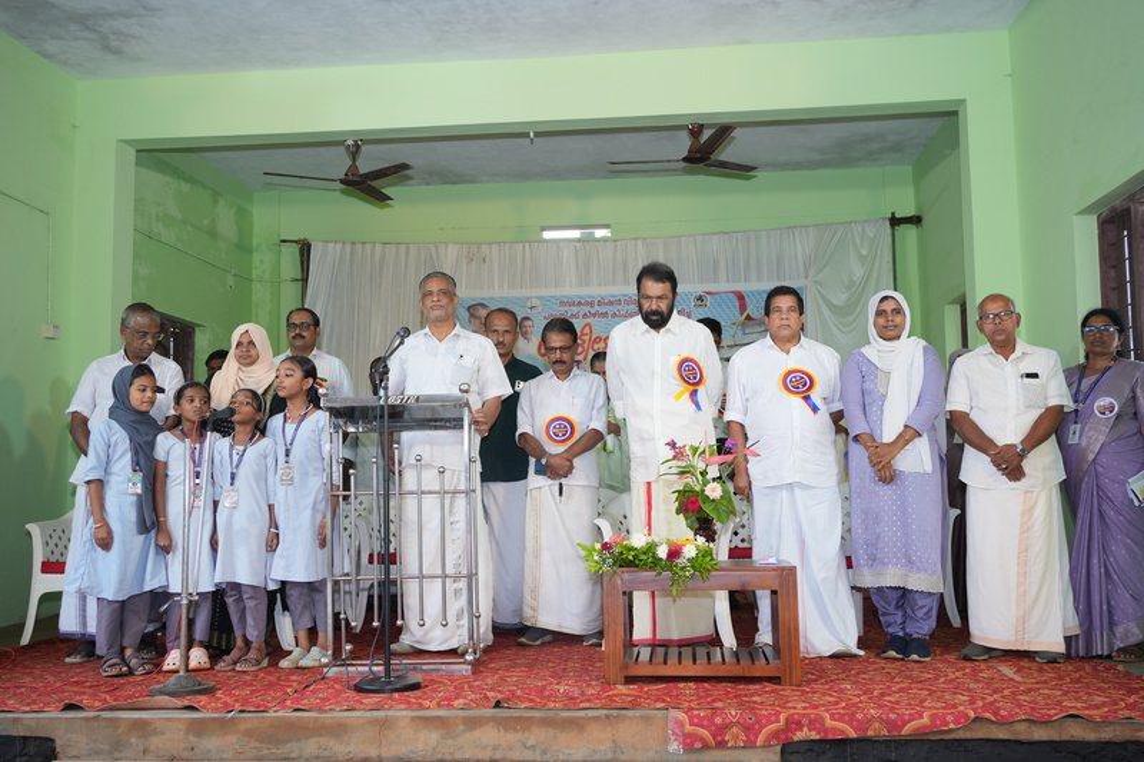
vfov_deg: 37.8
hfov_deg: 54.4
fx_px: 1112
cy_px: 381
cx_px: 572
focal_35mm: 35
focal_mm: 35
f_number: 4
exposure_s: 1/125
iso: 400
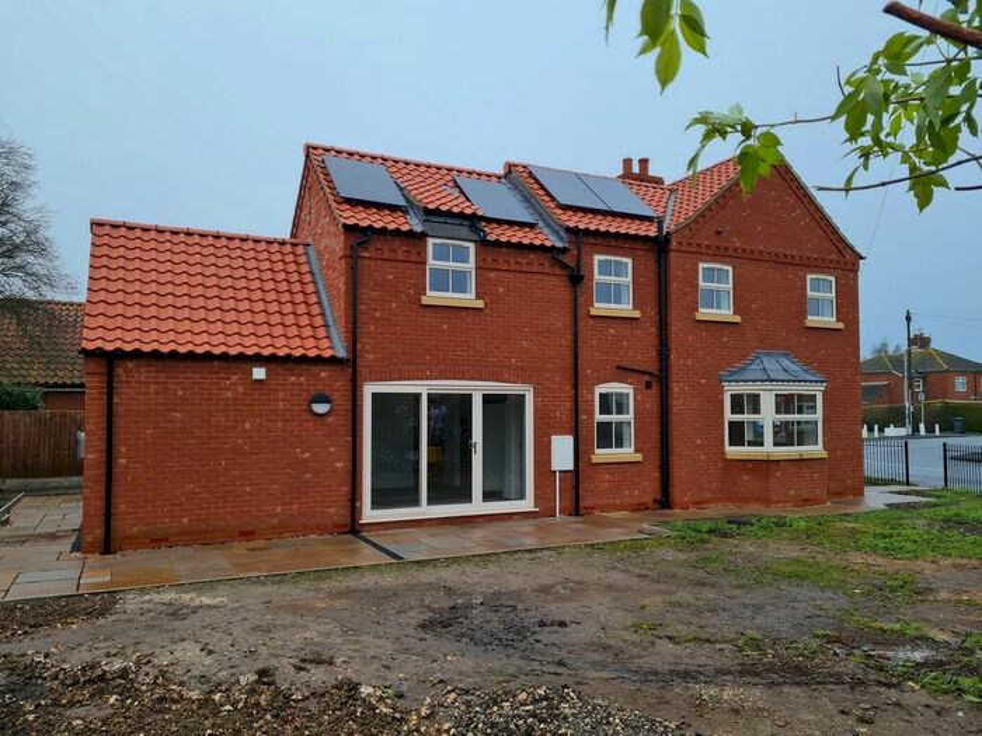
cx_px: 491
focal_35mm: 26
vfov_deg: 53.1
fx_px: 738
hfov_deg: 67.3
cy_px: 368
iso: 50
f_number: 1.8
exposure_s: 1/263
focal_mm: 5.4
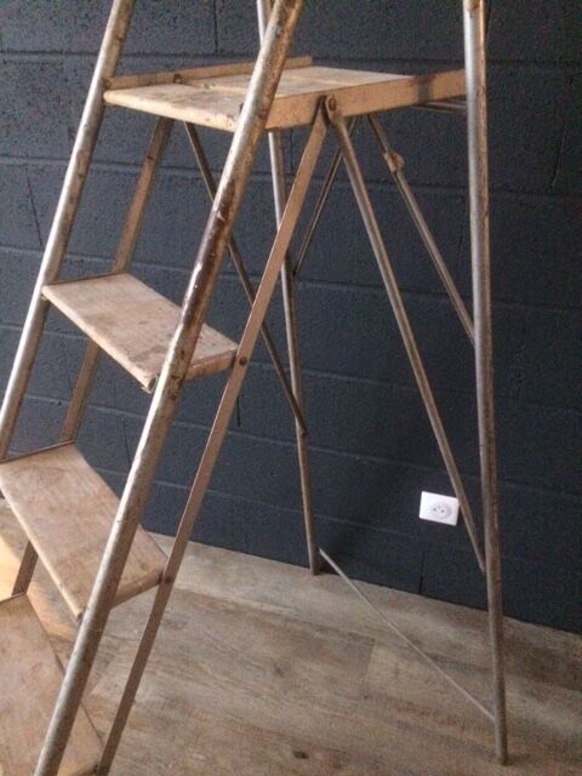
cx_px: 291
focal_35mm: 29
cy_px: 388
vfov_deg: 61.7
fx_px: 650
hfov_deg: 48.2
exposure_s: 1/17
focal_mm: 4.15
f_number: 2.2
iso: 800
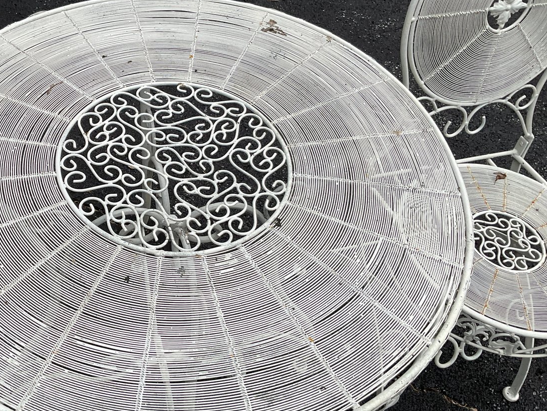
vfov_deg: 36.0
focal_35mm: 40
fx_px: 632
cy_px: 199
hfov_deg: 45.9
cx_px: 174
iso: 16
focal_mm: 3
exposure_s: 1/1912
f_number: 1.8
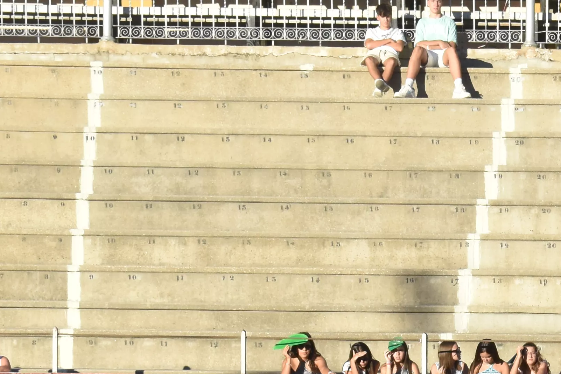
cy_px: 687
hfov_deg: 6.6
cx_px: 774
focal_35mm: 309
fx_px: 4812
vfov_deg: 4.4
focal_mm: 55
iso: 400
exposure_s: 1/400
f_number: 10
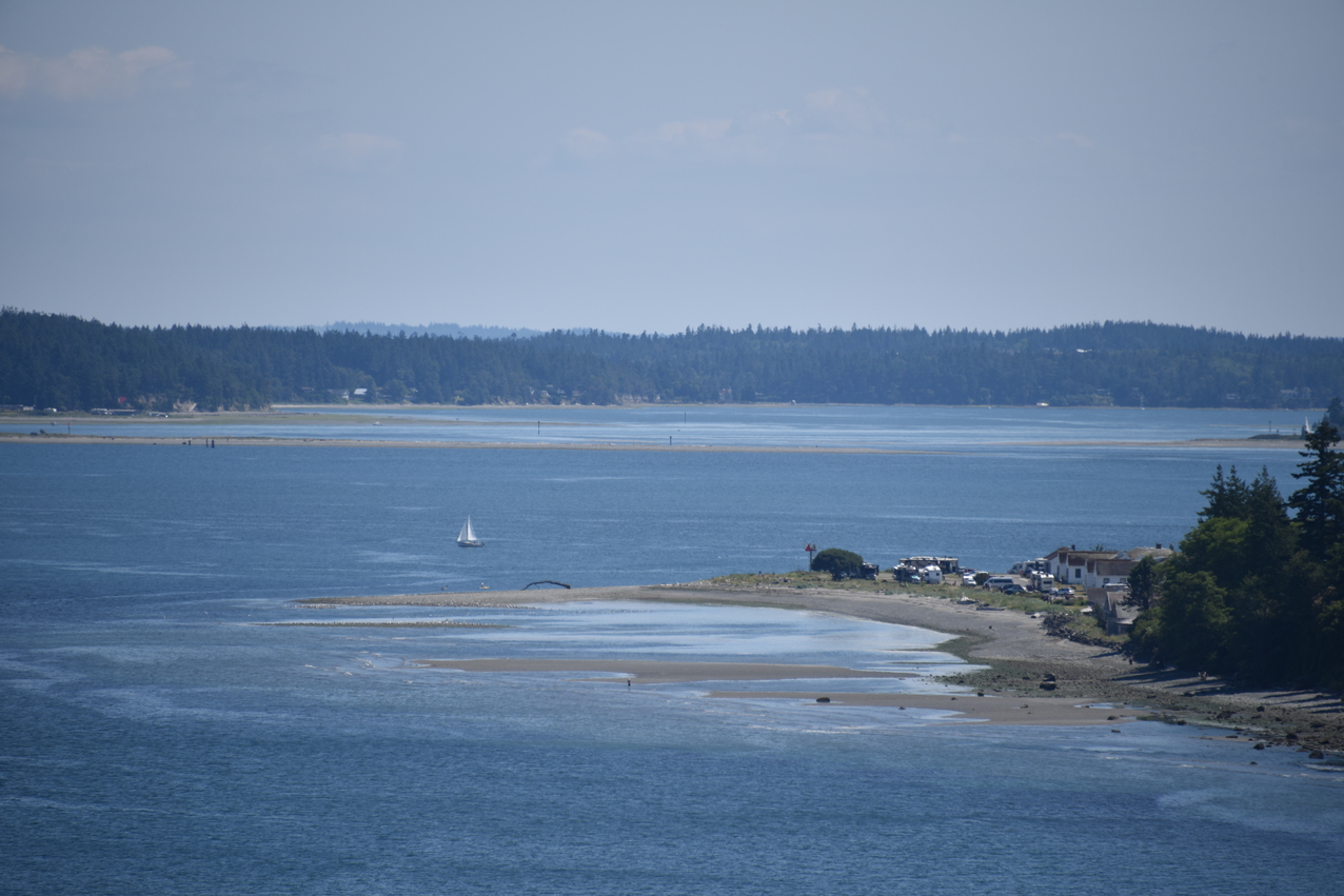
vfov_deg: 4.6
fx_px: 11238
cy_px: 447
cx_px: 672
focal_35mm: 301
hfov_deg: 6.8
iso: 100
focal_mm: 300
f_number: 6.3
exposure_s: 1/640
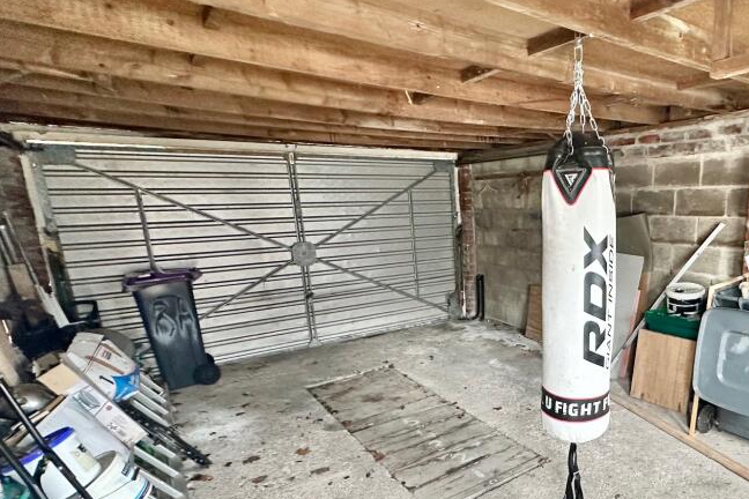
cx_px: 537
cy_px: 311
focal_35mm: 23
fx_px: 478
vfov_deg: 54.5
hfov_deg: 72.2
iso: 400
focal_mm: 2.22
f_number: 2.2
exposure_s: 1/60
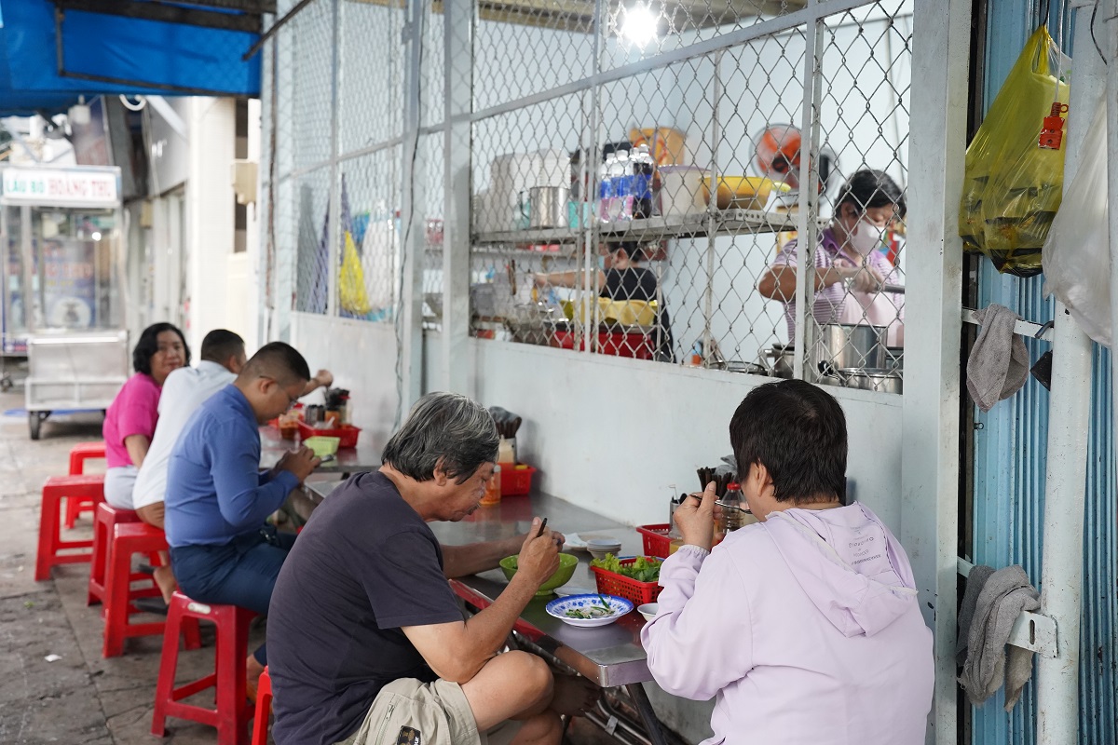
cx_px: 559
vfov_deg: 35.1
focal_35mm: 38
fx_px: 1180
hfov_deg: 50.7
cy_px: 372
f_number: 4
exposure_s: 1/125
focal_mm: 38
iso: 4000
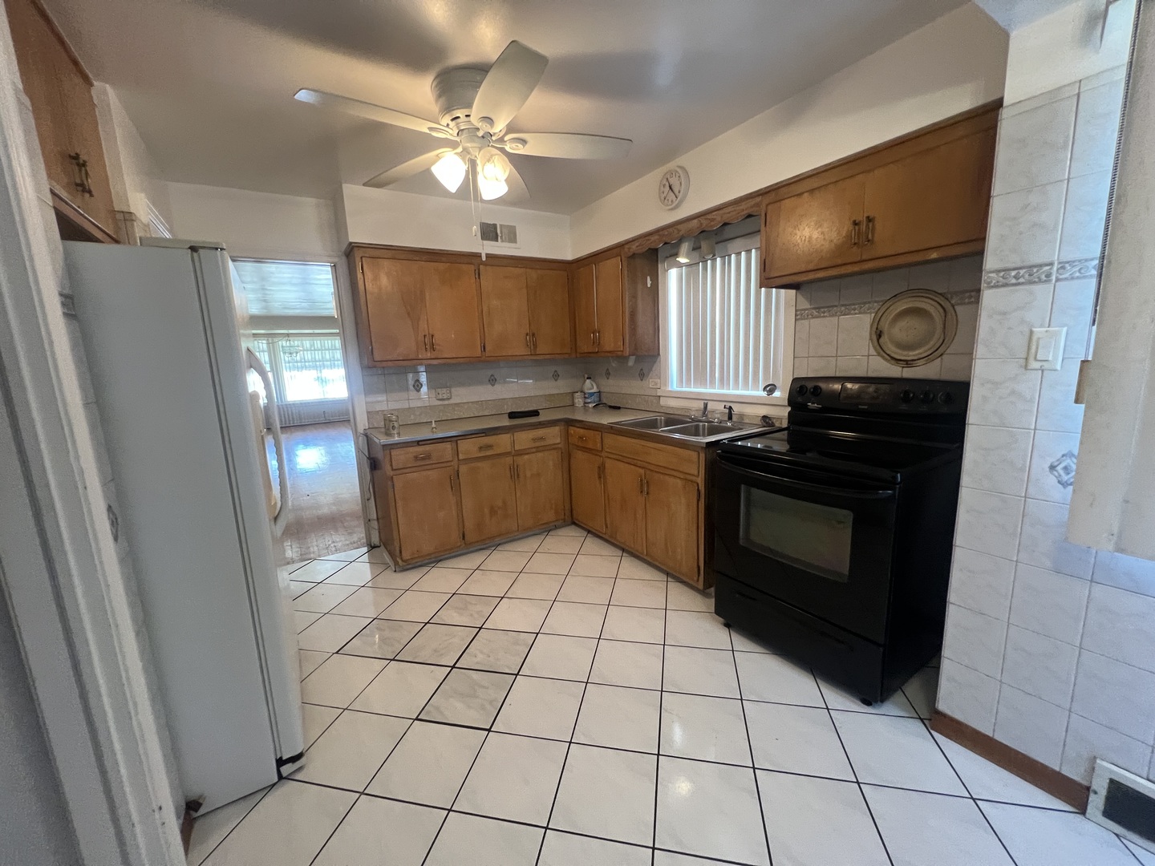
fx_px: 434
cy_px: 433
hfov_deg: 106.2
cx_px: 578
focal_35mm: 13
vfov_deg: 89.9
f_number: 1.8
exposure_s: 1/60
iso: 320
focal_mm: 1.57
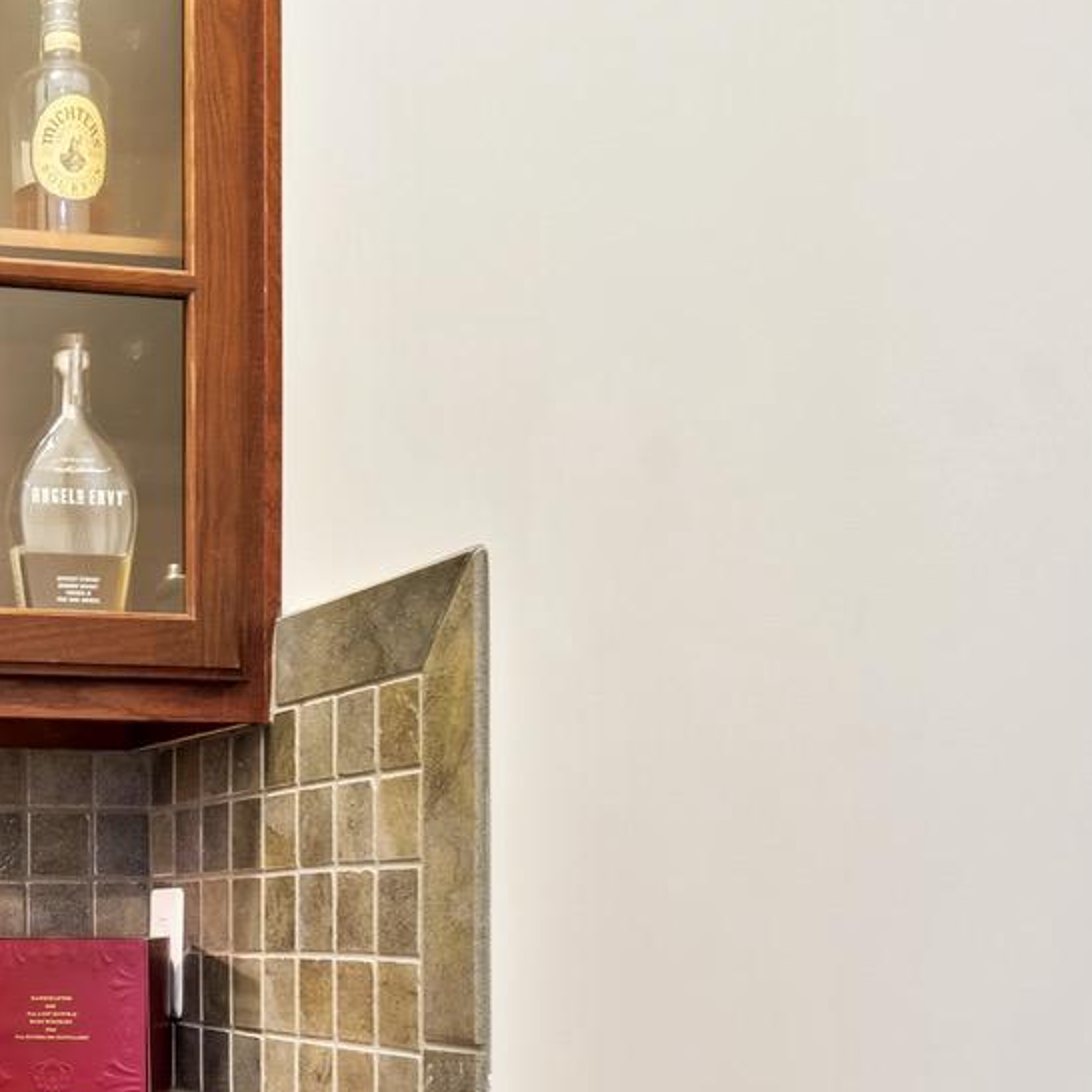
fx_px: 1820
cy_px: 937
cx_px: -196
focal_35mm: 51
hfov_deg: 29.1
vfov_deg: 32.1
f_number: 8
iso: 100
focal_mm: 16
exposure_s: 1.3
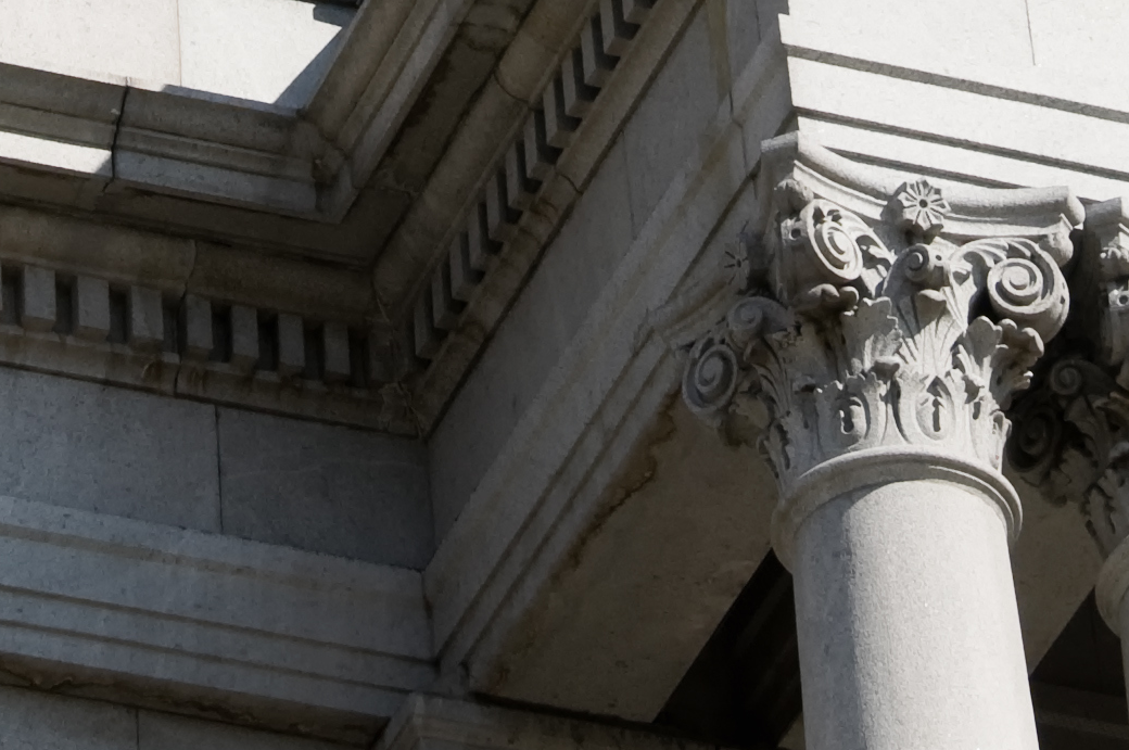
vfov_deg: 5.0
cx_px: 418
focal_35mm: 272
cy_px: -688
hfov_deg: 7.6
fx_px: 8521
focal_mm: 44
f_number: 11
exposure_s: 1/500
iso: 320
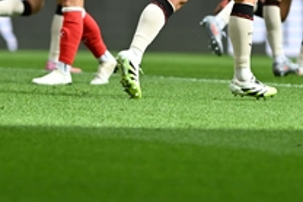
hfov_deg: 2.4
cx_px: 173
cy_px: -70
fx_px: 7285
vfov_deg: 1.6
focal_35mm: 865
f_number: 3.5
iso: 1000
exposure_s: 1/4000
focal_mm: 300
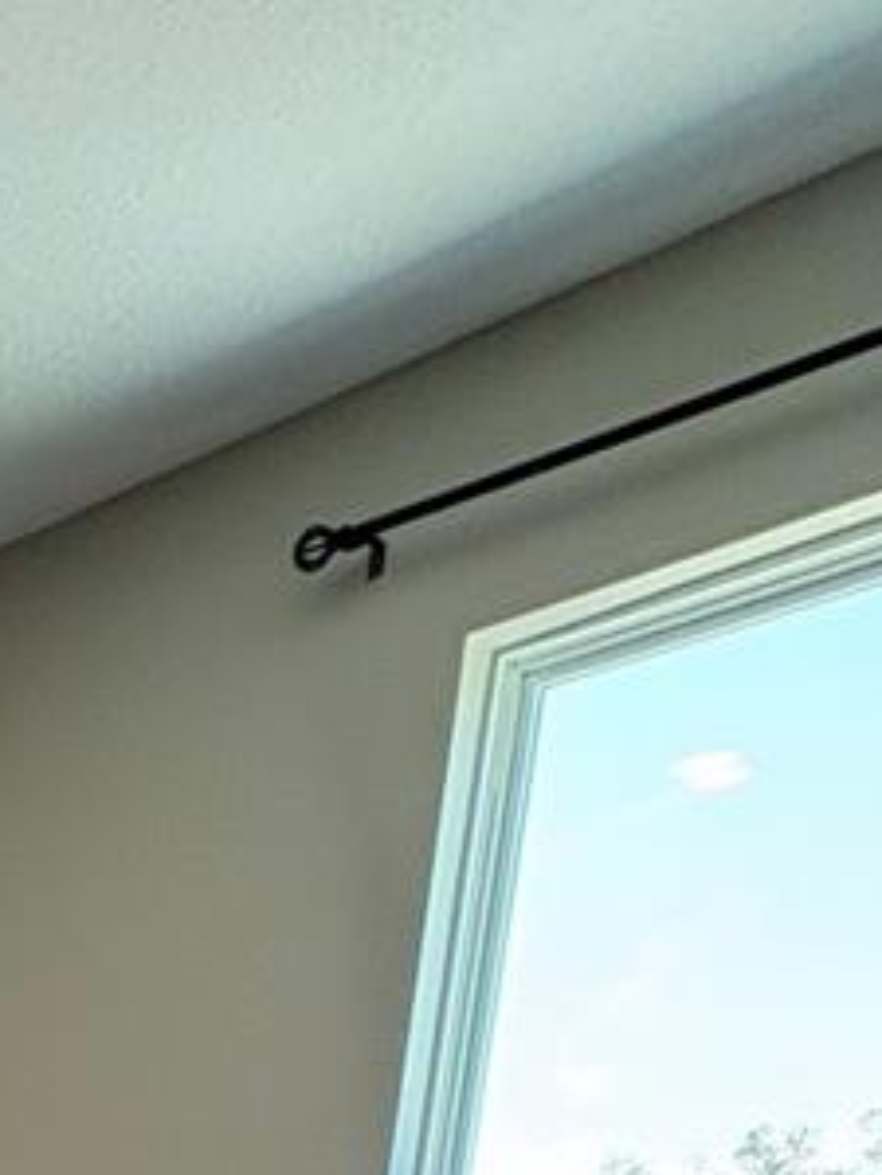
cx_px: -659
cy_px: 2037
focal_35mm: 56
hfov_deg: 19.9
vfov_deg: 22.6
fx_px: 1902
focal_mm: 2.22
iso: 125
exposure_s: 1/60
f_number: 2.2
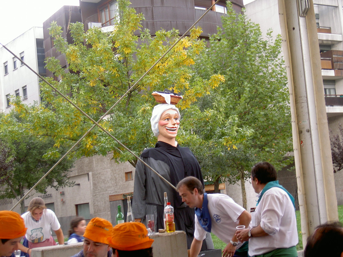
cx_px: 172
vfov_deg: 21.3
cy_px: 128
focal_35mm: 69
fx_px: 684
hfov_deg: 28.2
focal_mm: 14.2
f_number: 3.7
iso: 100
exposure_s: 1/73
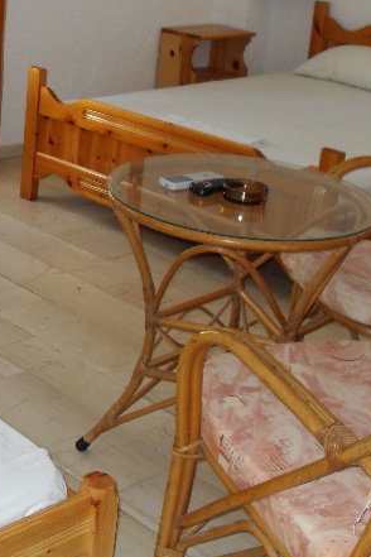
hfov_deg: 19.9
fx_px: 1020
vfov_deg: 30.5
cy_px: 268
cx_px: -19
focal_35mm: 66
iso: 100
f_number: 2.8
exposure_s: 1/45
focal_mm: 6.3
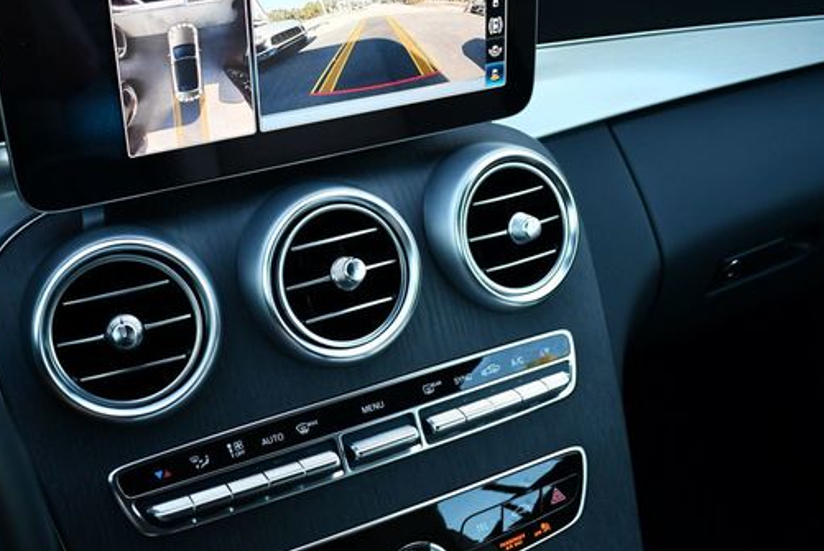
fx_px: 1054
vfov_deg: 29.2
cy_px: 211
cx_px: 347
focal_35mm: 46
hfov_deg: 42.6
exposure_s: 1/250
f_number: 3.5
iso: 720
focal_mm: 18
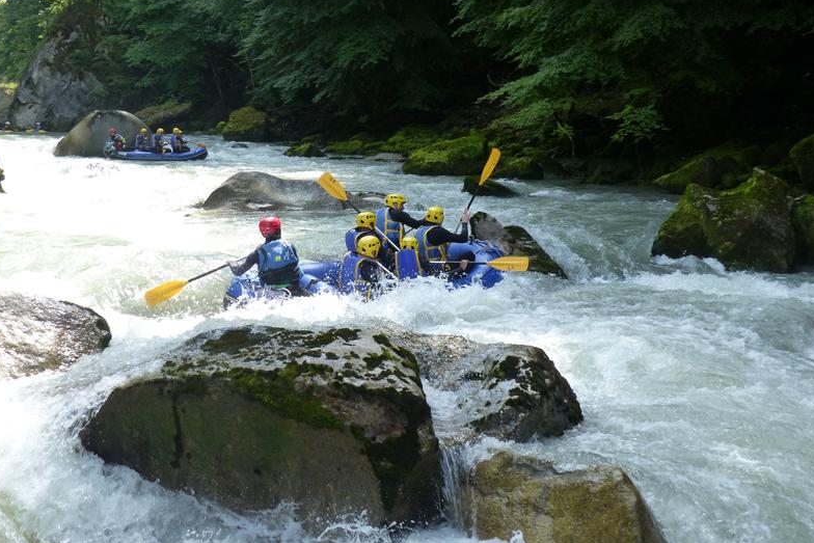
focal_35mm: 52
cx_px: 404
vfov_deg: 26.0
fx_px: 1176
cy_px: 234
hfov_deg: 38.2
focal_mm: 8.7
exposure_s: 1/250
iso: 160
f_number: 4
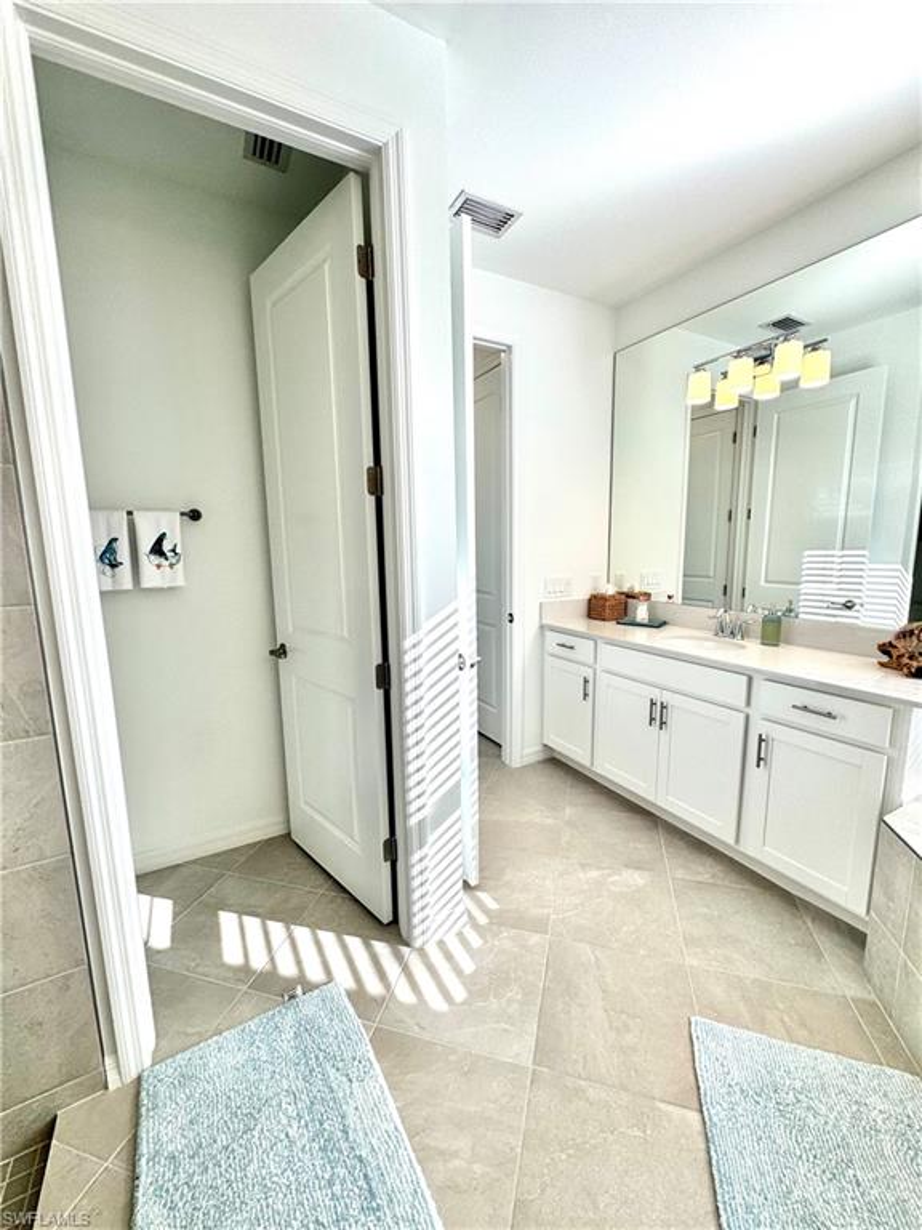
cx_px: 461
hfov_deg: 85.7
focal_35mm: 14
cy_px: 615
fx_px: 497
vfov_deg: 102.1
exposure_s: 1/280
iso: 40
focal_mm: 2.22
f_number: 2.2
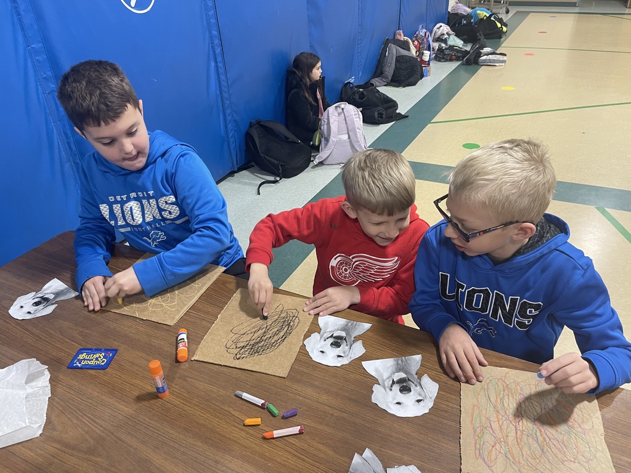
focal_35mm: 25
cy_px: 236
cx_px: 316
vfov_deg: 54.9
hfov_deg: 69.4
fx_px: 456
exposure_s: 1/60
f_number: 1.6
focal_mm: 5.1
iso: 125
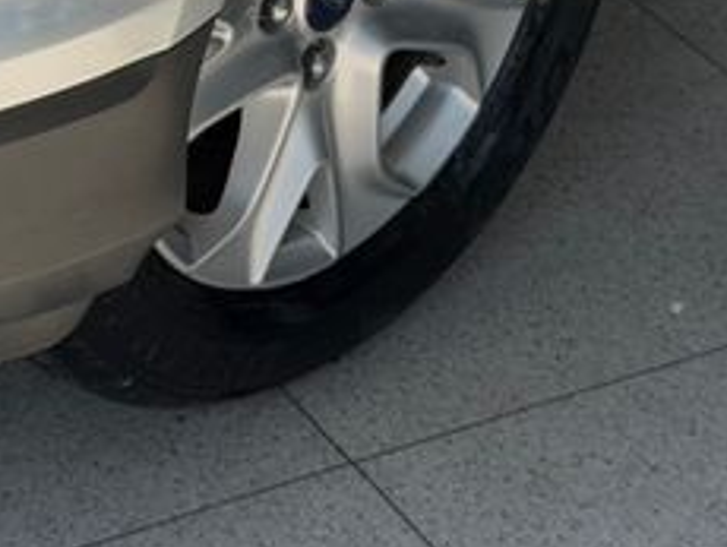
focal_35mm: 160
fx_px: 3364
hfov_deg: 12.0
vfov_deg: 9.1
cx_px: -180
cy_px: -247
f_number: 1.78
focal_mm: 6.76
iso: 100
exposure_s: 1/4878
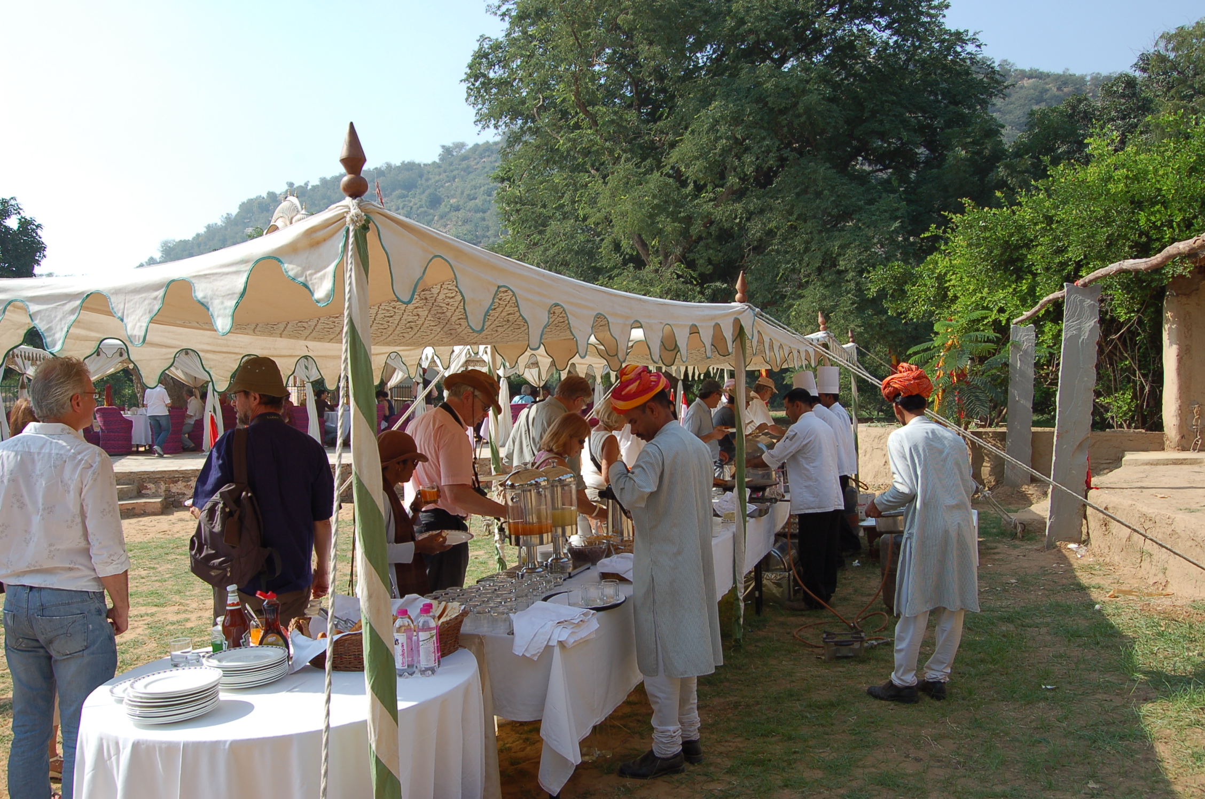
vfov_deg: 47.8
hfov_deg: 67.5
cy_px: 400
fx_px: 902
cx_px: 602
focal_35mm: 27
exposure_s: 1/250
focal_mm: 18
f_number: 8
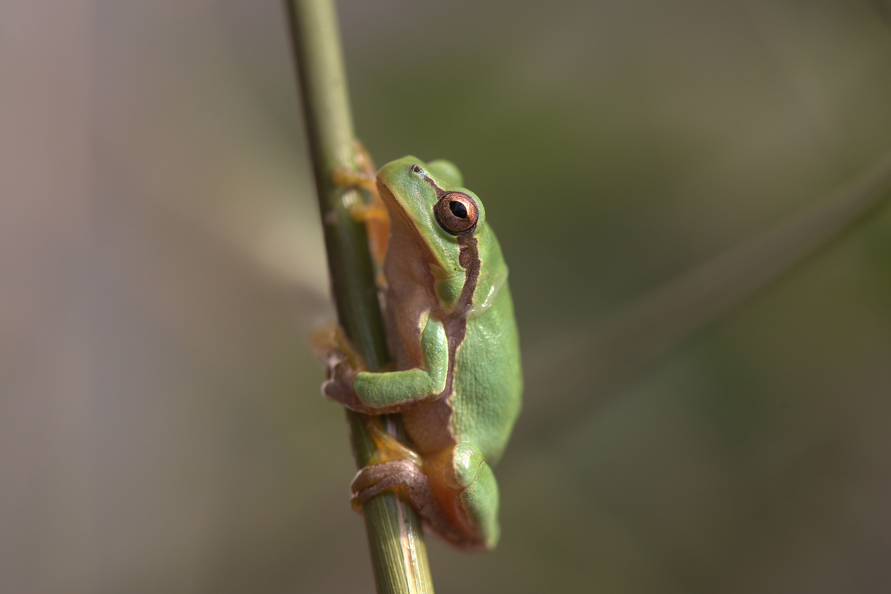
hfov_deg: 19.5
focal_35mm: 105
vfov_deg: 13.0
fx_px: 2599
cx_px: 446
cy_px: 297
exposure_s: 1/400
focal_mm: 105
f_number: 8
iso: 800
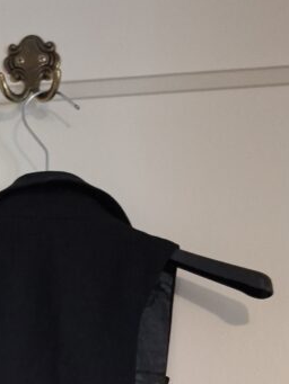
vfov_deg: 23.5
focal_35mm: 69
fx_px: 768
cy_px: 547
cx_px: 28
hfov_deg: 20.9
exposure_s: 1/25
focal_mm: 5.54
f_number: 1.8
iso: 500
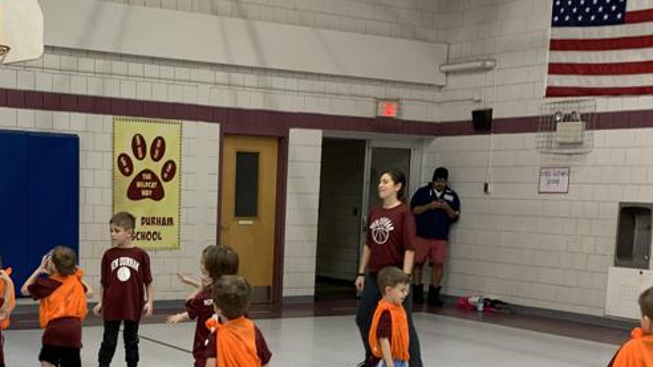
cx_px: 218
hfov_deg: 35.1
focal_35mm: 59
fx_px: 1022
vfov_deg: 19.9
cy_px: 350
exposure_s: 1/95
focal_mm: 4.25
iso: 64
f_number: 1.8
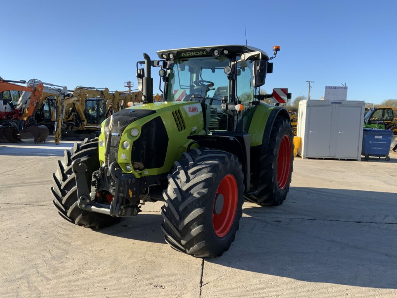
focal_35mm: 29
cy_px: 149
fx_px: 333
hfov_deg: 61.7
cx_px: 198
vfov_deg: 48.2
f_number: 1.8
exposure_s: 1/978
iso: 16
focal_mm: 3
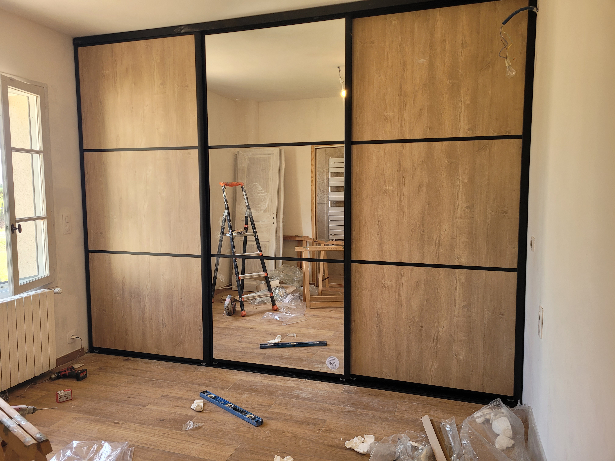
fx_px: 462
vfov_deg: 53.1
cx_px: 308
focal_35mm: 26
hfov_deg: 67.3
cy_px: 230
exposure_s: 1/100
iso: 125
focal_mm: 5.4
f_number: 1.8
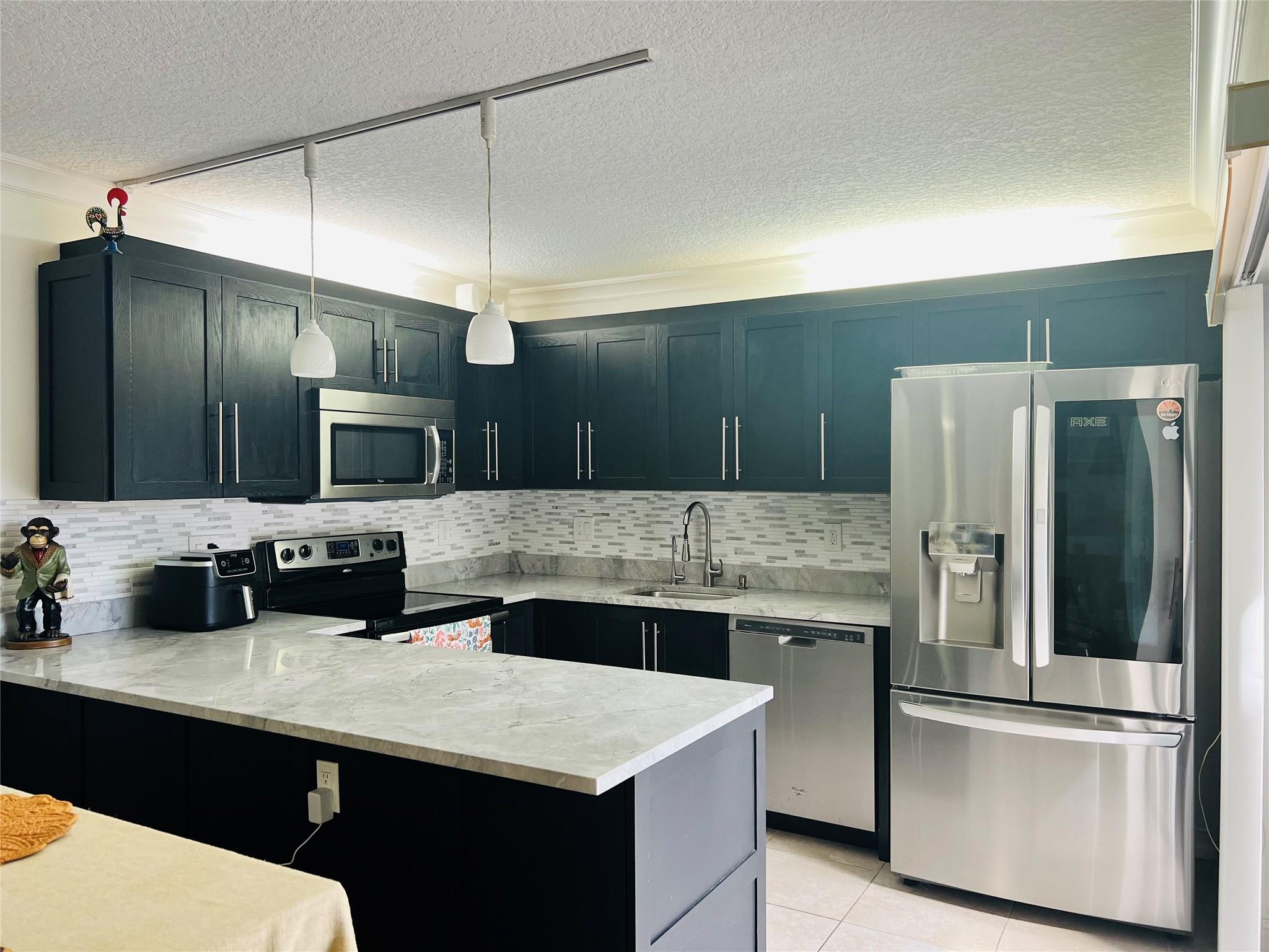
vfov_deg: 53.1
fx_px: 953
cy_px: 476
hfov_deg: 67.3
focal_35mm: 26
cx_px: 634
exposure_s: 1/120
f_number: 1.5
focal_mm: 5.7
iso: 100
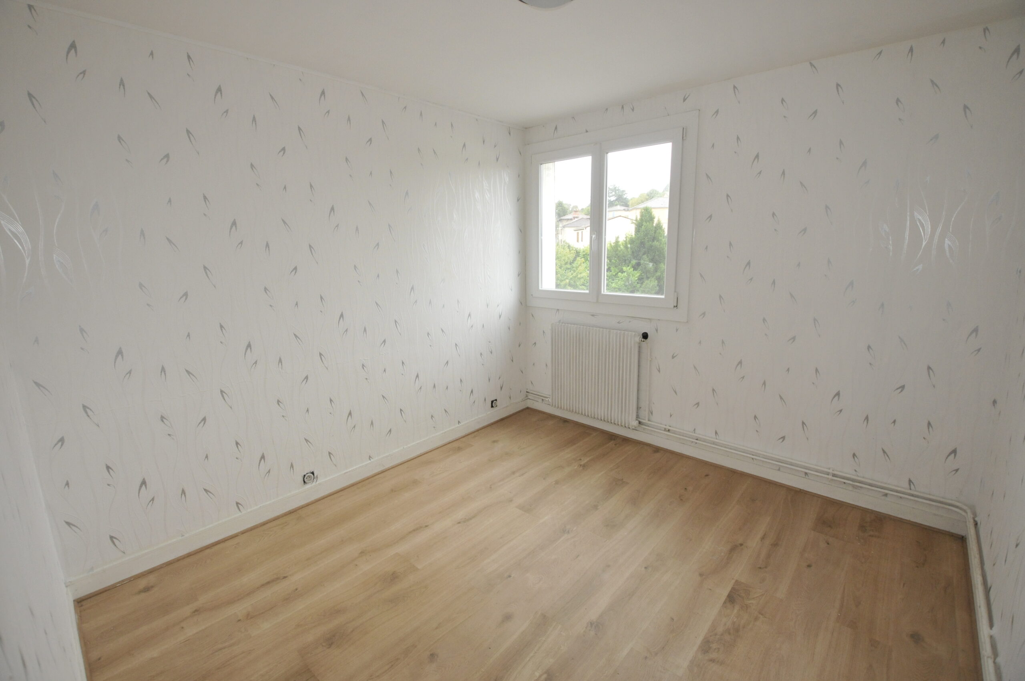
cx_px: 512
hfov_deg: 100.5
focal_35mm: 15
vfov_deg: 77.2
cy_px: 340
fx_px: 427
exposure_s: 1/200
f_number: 5
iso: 800
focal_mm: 10
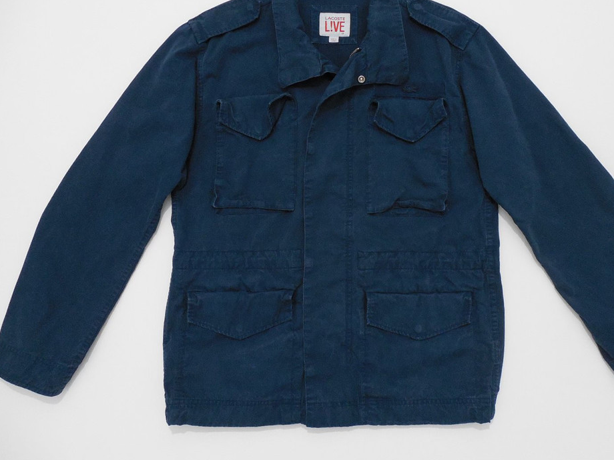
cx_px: 342
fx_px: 514
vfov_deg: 48.1
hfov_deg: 61.5
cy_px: 197
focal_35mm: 29
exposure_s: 1/8
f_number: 3.3
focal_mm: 4.5
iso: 500
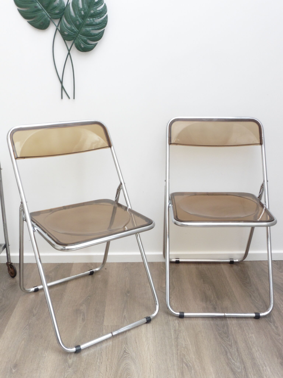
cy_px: 189
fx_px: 371
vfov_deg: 54.0
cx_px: 142
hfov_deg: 41.8
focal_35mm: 34
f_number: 8
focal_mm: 6.1
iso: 200
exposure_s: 1/15
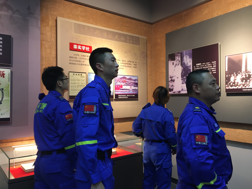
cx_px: 126
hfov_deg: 61.7
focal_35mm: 29
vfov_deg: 48.2
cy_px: 94
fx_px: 211
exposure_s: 1/33
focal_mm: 4.15
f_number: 2.2
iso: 100
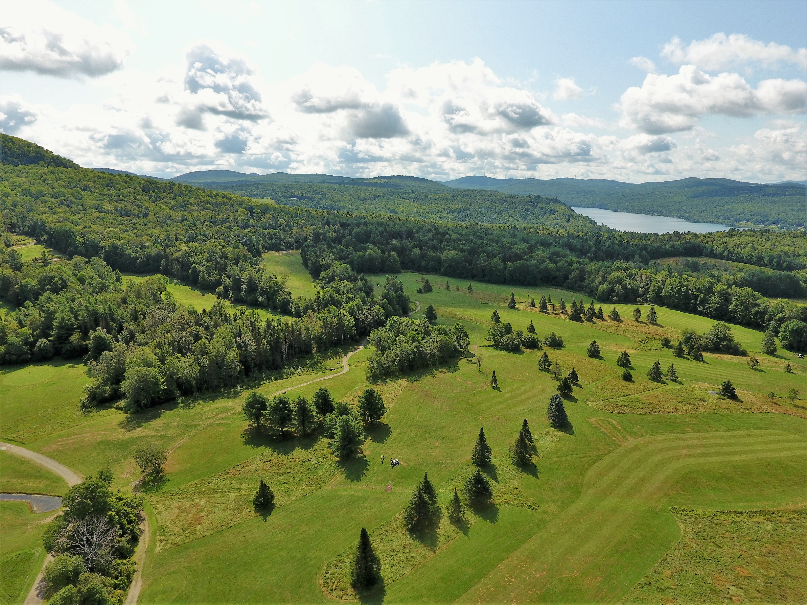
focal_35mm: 20
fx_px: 466
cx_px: 404
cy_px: 302
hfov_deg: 81.7
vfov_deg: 66.0
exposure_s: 1/1030
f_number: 2.8
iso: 100
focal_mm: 3.61
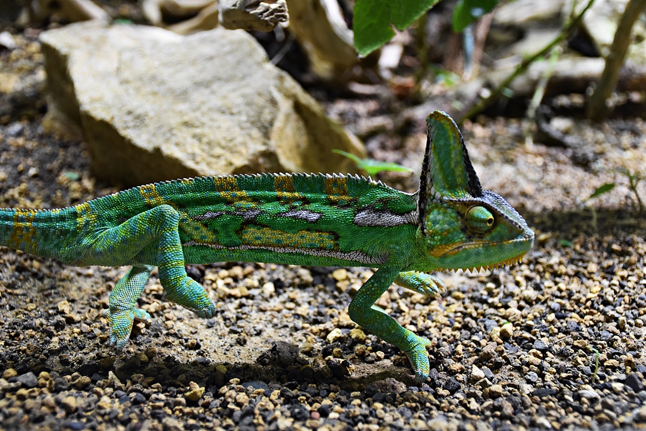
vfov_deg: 23.8
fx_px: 1023
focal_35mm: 57
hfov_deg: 35.0
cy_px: 216
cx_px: 323
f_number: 4.2
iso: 1100
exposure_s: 1/60
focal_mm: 38
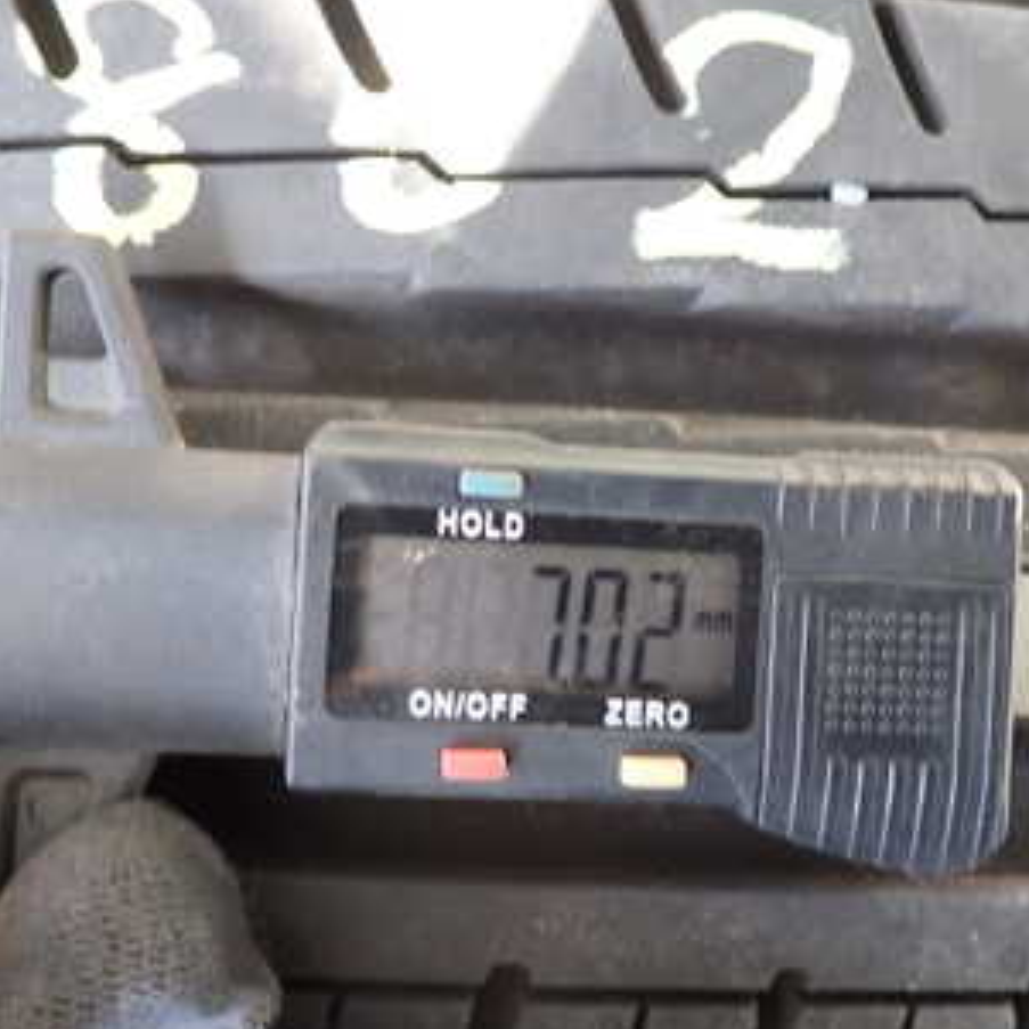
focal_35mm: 44
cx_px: 526
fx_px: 1480
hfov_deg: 38.3
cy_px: 451
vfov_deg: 38.3
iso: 200
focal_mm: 4.5
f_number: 2
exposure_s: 1/40
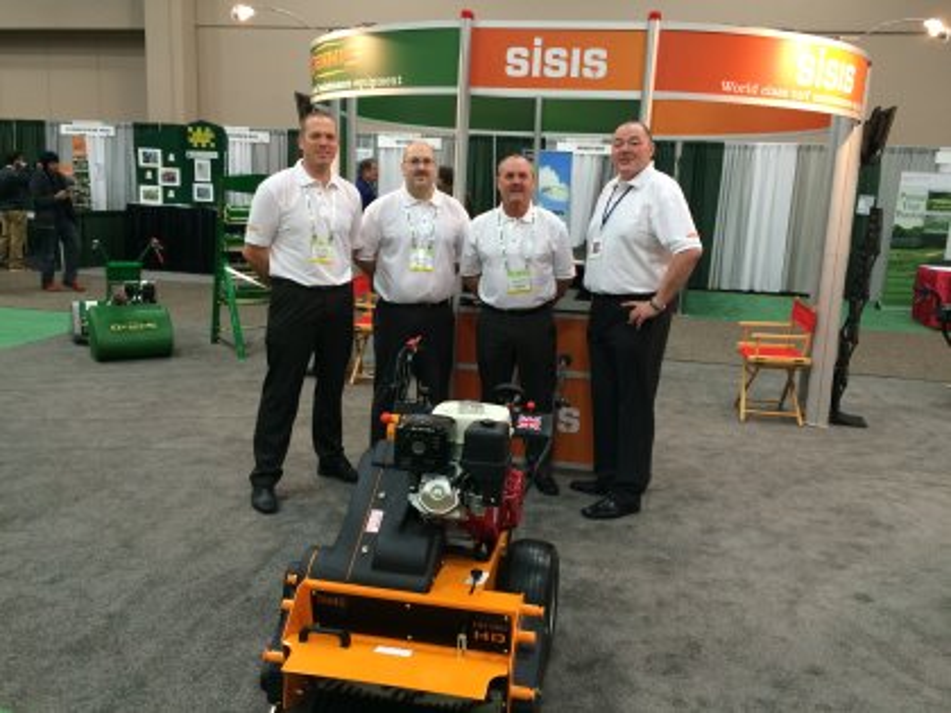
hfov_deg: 61.7
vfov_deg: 48.2
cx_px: 476
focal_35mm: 29
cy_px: 356
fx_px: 797
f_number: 2.2
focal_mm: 4.15
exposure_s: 1/30
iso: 100
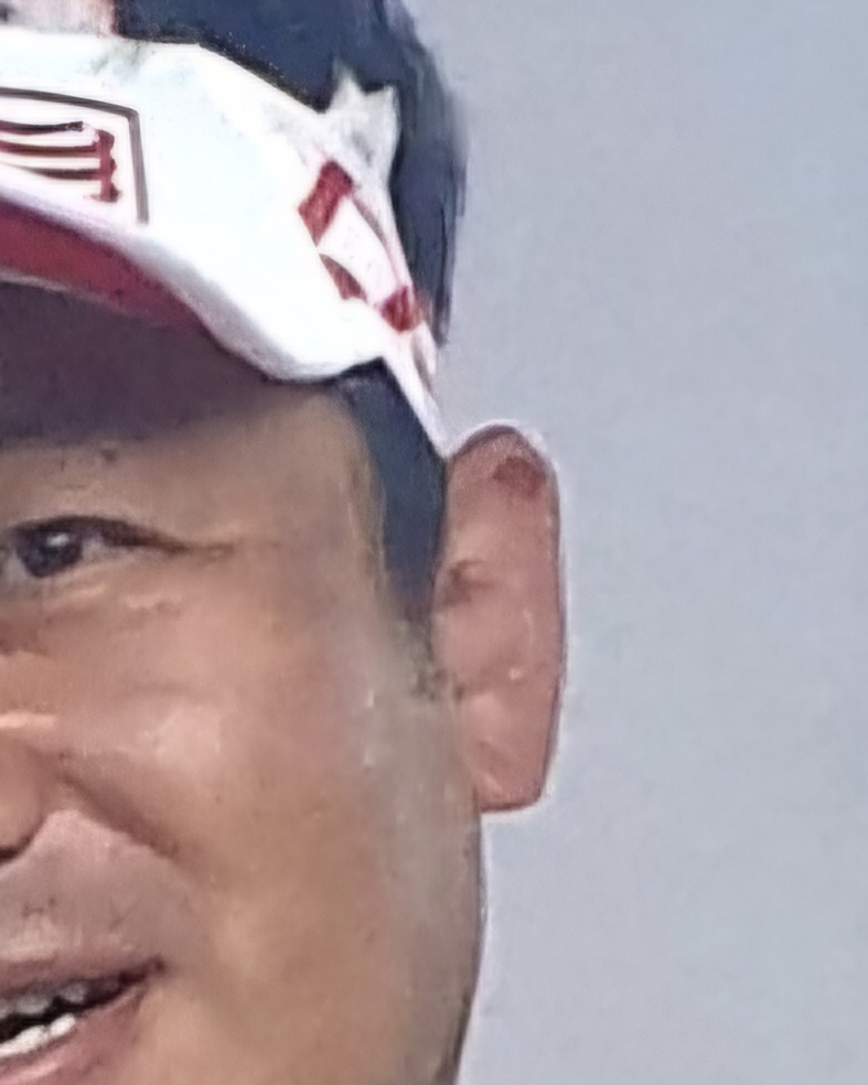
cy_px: 921
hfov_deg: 22.5
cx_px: -28
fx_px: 2088
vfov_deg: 28.3
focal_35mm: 65
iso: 125
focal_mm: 4.3
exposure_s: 1/60.2
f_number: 2.4
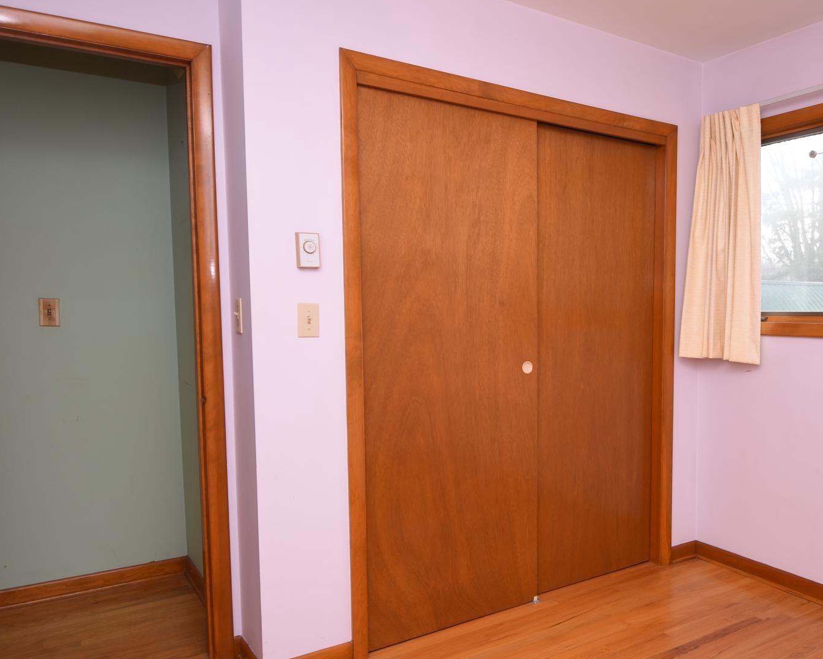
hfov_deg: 60.6
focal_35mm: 28
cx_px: 576
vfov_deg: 51.9
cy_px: 361
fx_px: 675
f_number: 4
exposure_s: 1/60
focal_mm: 13
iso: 100
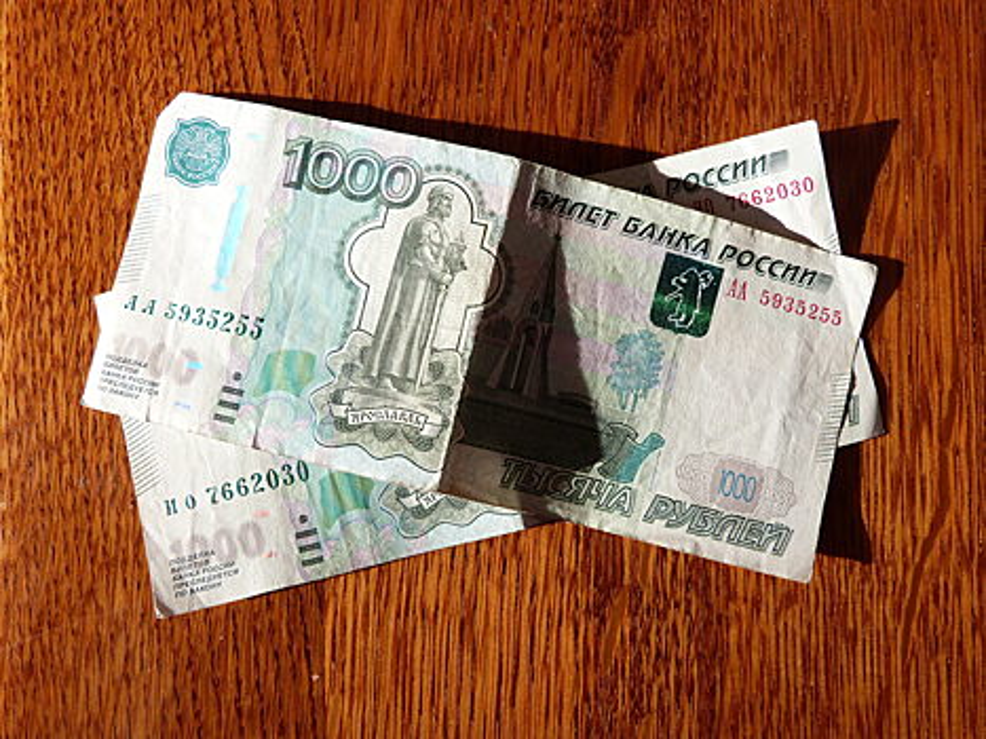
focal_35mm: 25
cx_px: 493
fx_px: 712
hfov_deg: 69.4
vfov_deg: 54.9
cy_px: 370
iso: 100
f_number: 4
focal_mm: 4.5
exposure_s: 1/200
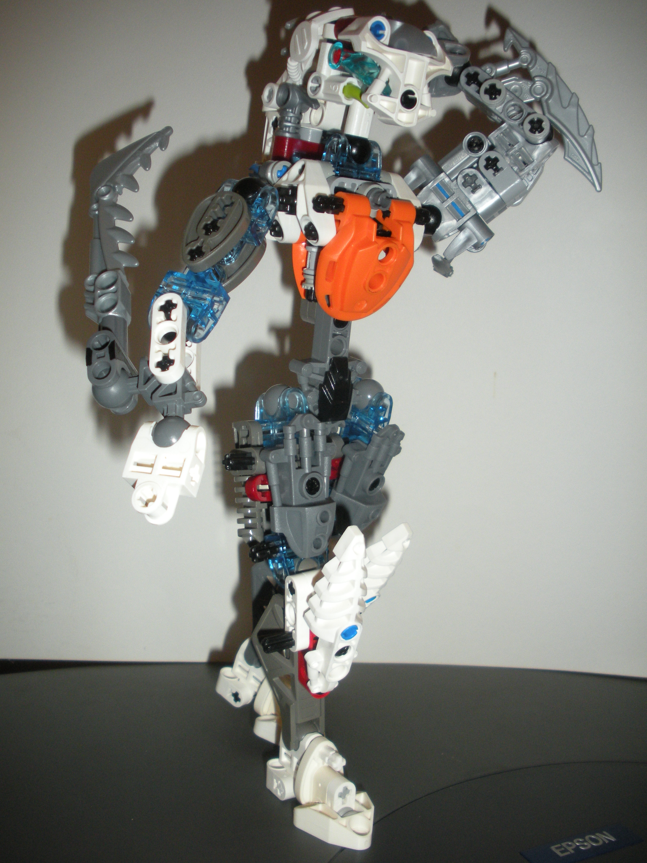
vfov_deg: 52.6
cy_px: 432
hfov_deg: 40.7
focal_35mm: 35
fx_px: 872
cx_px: 324
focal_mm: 6.3
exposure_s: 1/60
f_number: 3.5
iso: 200
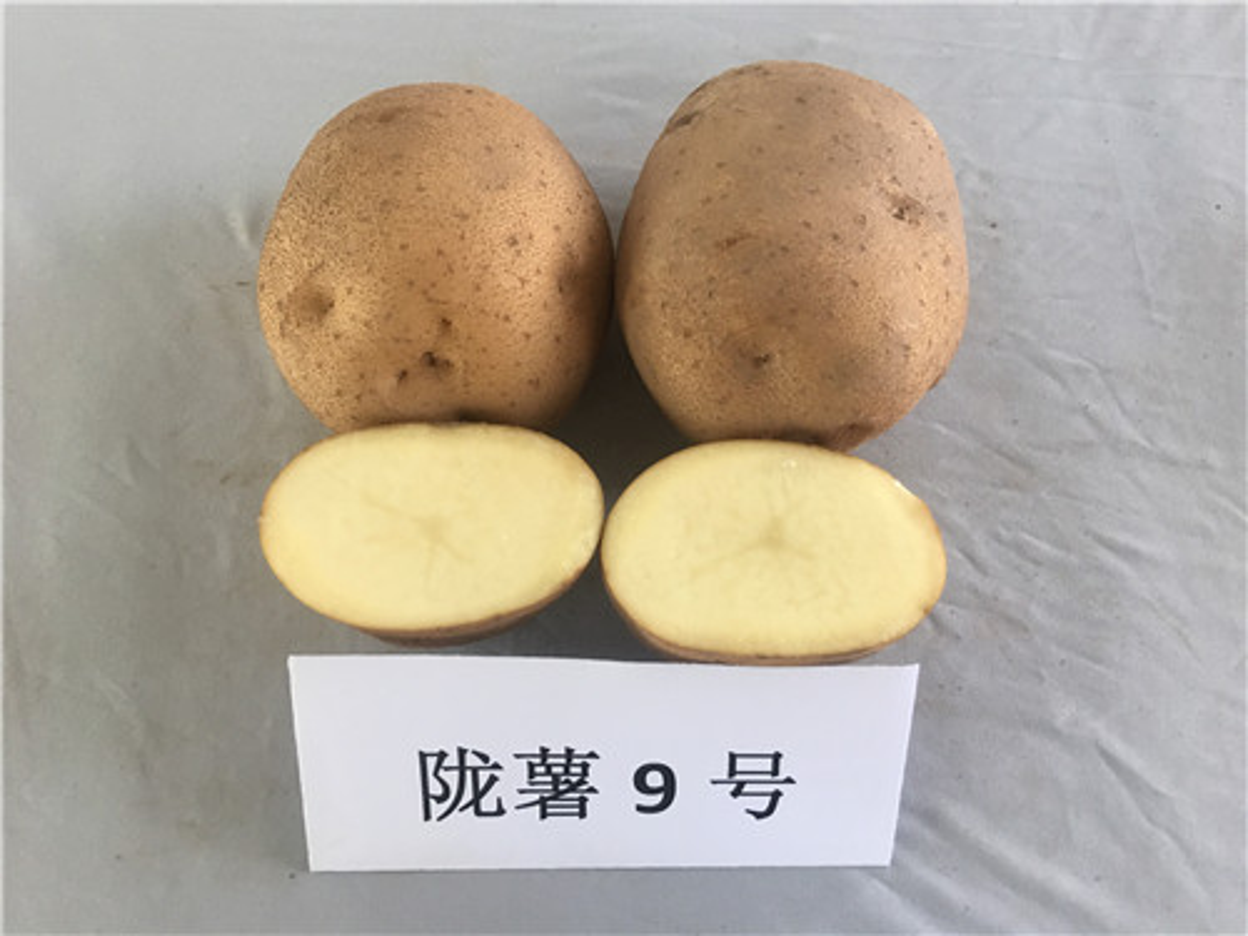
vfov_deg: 48.2
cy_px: 468
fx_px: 1046
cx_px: 624
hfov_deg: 61.7
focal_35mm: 29
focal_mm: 4.15
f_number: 2.2
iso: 50
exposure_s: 1/33
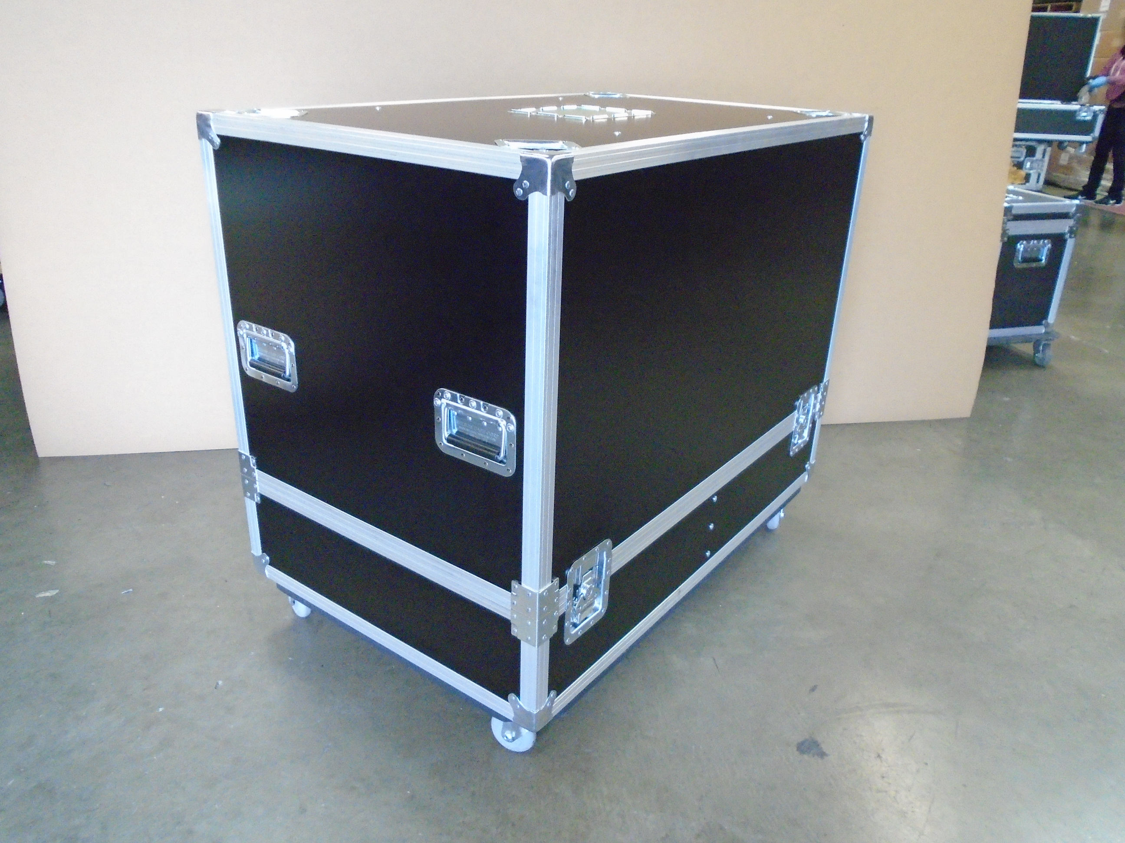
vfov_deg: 53.1
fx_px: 845
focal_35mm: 26
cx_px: 562
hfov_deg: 67.3
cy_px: 422
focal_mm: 4.6
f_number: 3.2
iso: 800
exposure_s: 1/40
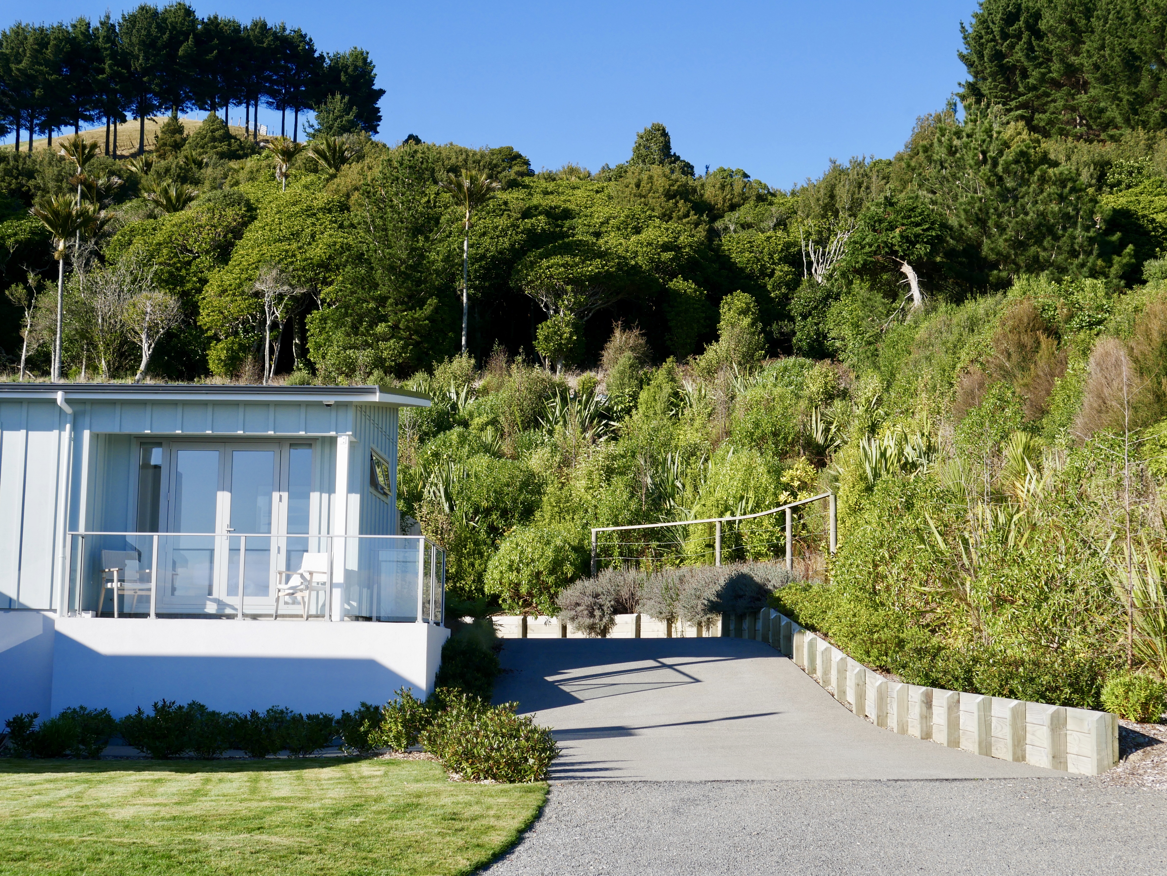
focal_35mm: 52
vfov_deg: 28.1
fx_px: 1754
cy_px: 438
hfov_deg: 36.8
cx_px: 584
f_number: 8
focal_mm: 26
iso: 200
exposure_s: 1/250
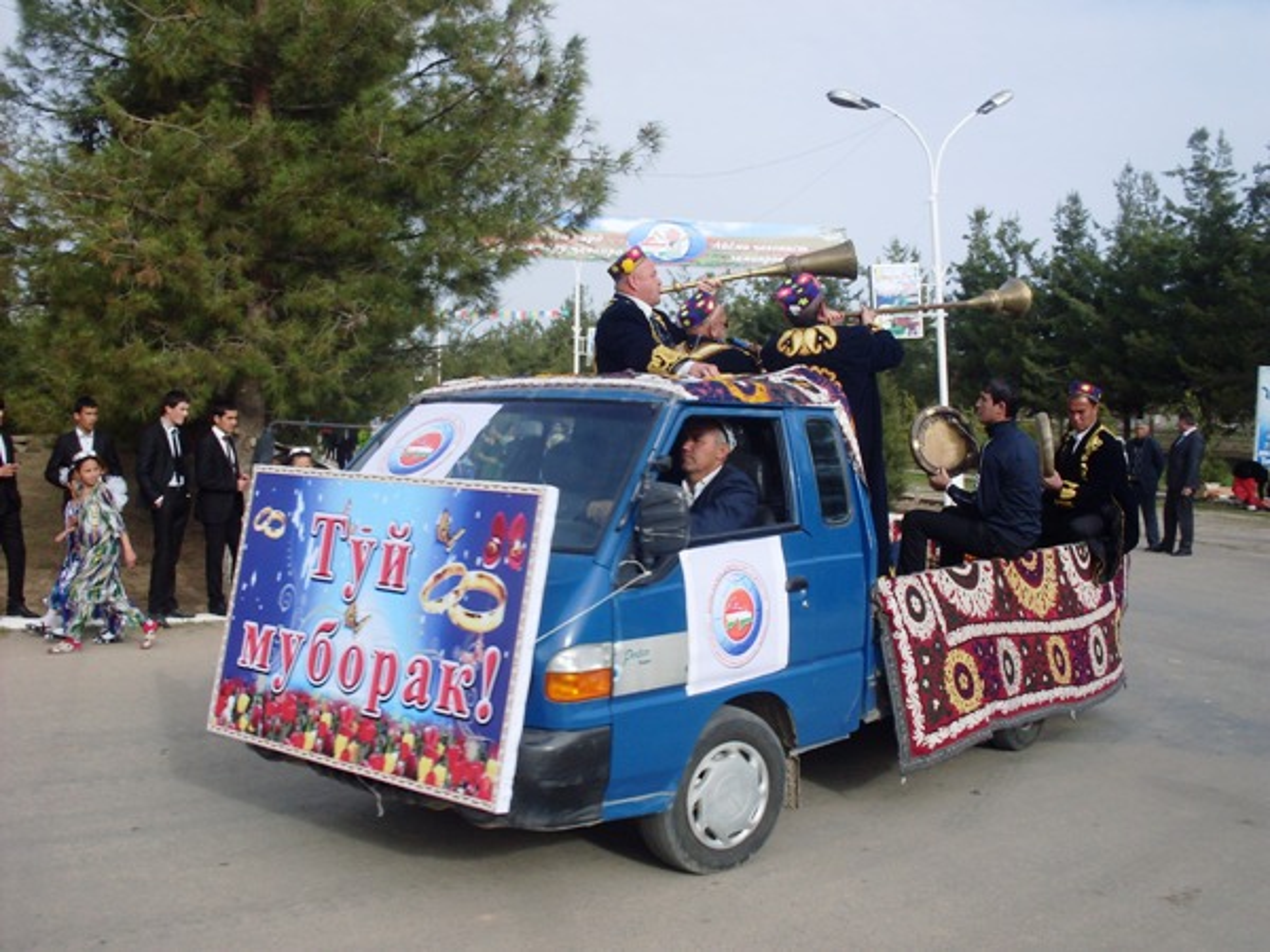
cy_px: 476
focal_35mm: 38
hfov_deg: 49.0
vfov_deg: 37.7
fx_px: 1394
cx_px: 635
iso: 80
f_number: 8.4
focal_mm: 6.3
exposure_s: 1/180
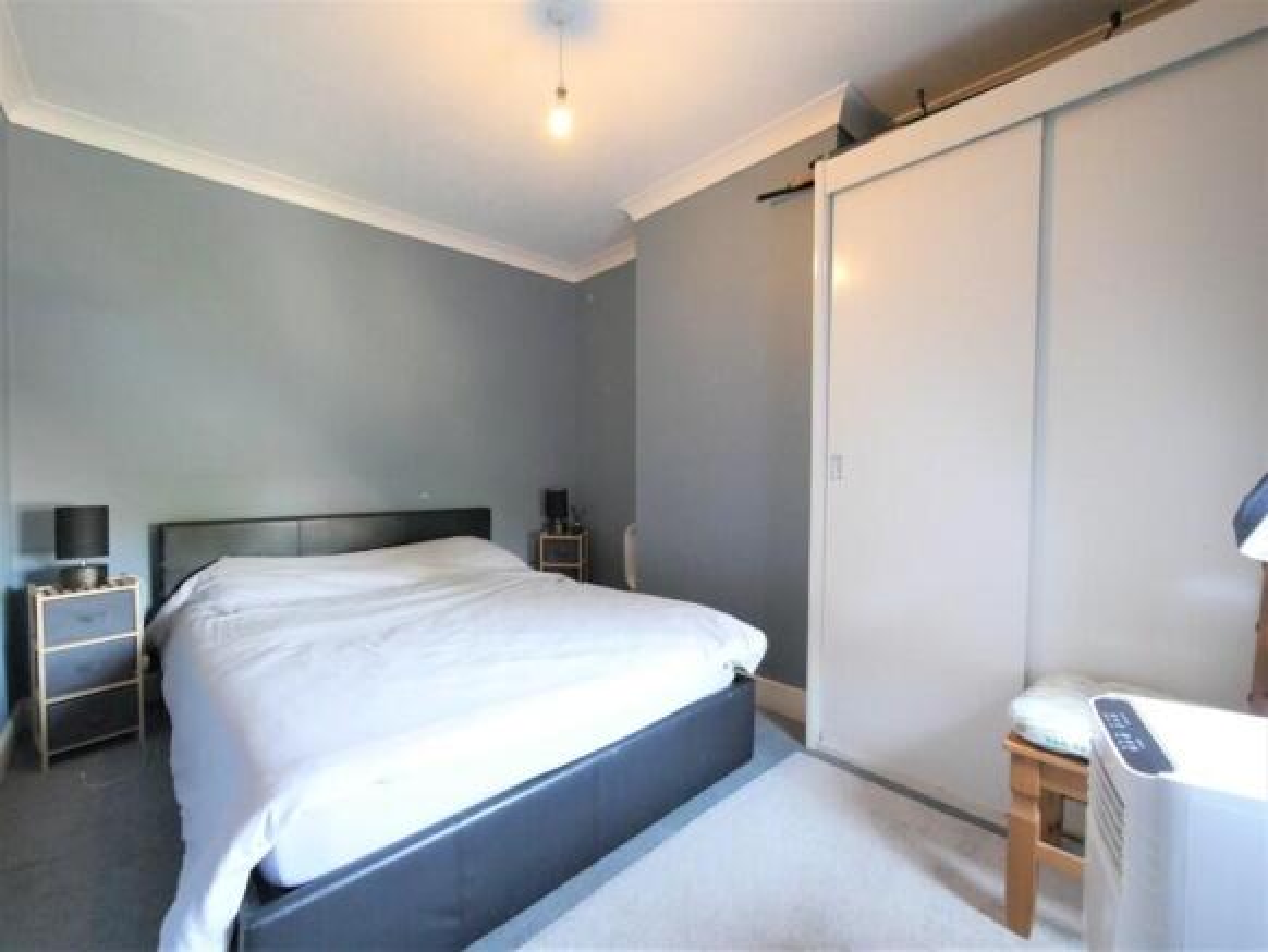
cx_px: 634
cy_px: 476
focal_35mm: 14
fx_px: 513
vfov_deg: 85.7
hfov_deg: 102.0
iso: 3200
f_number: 4
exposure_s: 1/40
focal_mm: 7
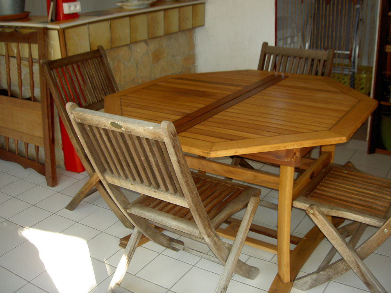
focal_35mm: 39
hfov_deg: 47.9
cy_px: 146
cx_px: 196
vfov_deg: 36.8
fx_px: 441
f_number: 2.8
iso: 100
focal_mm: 8
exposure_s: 1/60
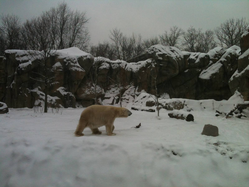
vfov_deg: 40.7
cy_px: 94
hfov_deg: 52.6
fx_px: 252
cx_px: 124
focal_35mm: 35
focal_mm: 3.85
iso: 64
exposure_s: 1/839
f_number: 2.8
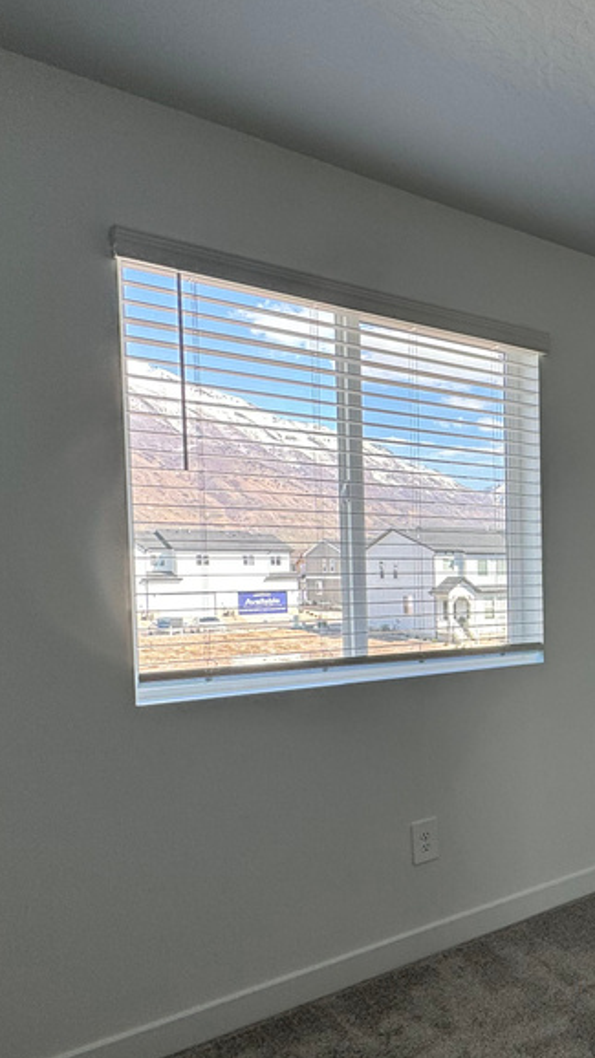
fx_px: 758
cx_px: 705
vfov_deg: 69.6
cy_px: 599
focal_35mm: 27
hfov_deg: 34.7
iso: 50
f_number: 2.2
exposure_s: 1/99
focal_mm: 2.22
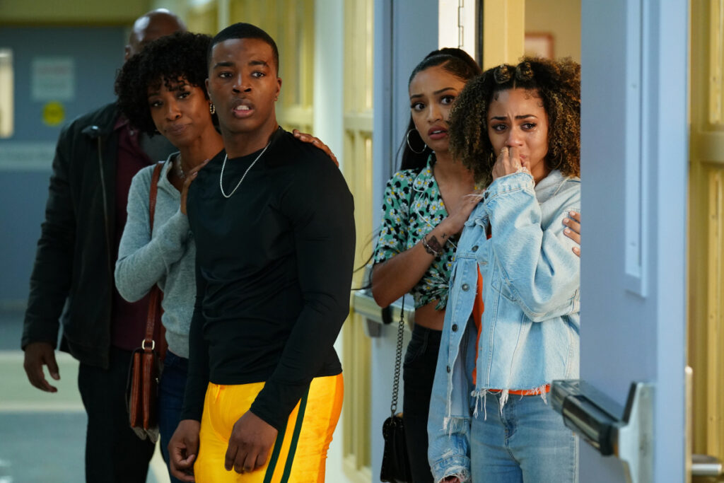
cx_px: 362
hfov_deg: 14.3
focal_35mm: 143
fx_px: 2876
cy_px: 242
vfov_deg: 9.6
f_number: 4
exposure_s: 1/250
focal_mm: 143
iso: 4000
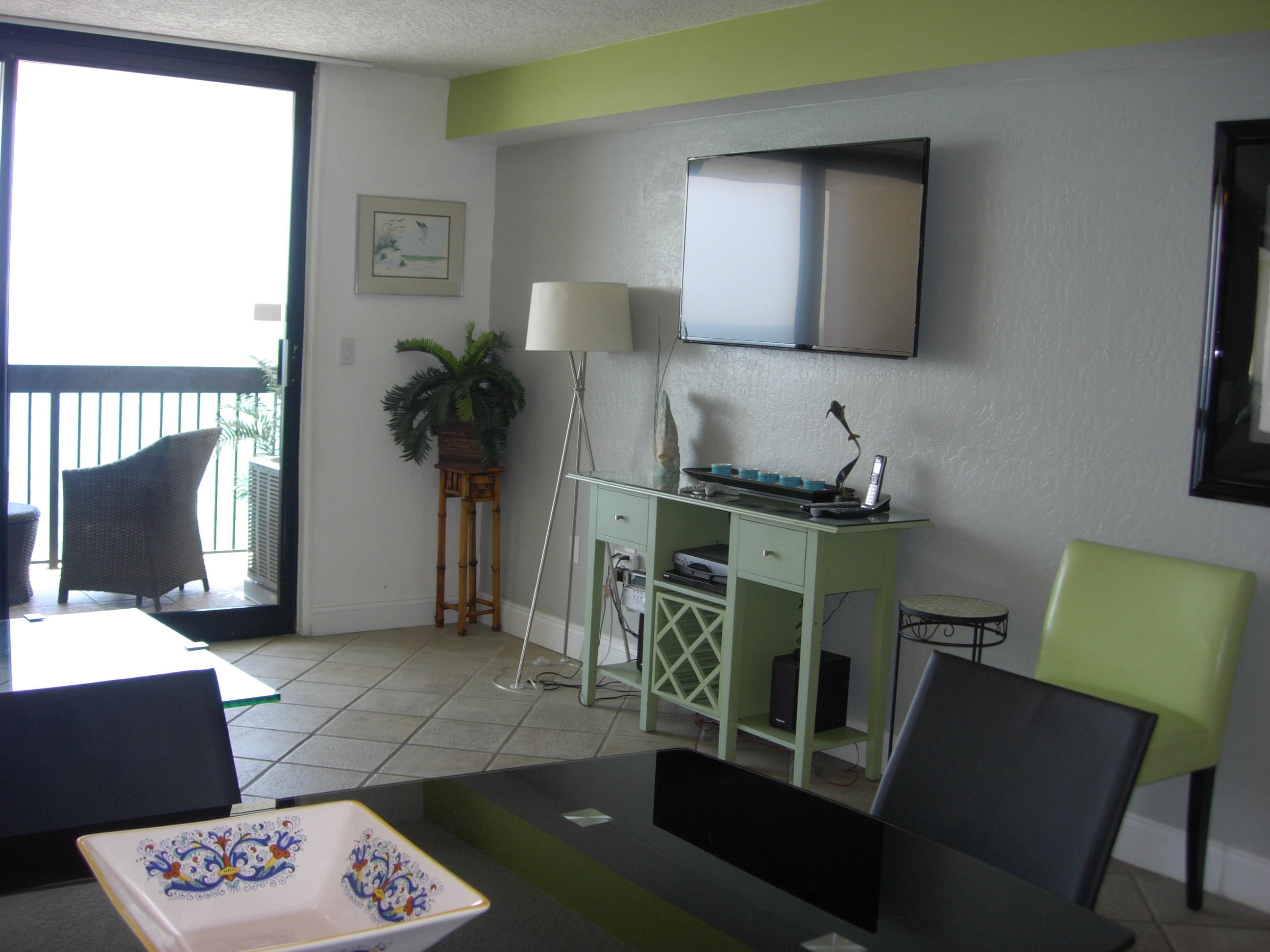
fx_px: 1394
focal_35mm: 38
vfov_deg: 37.7
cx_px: 635
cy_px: 476
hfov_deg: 49.0
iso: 79
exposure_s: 1/62.1
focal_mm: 7.8
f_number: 2.8
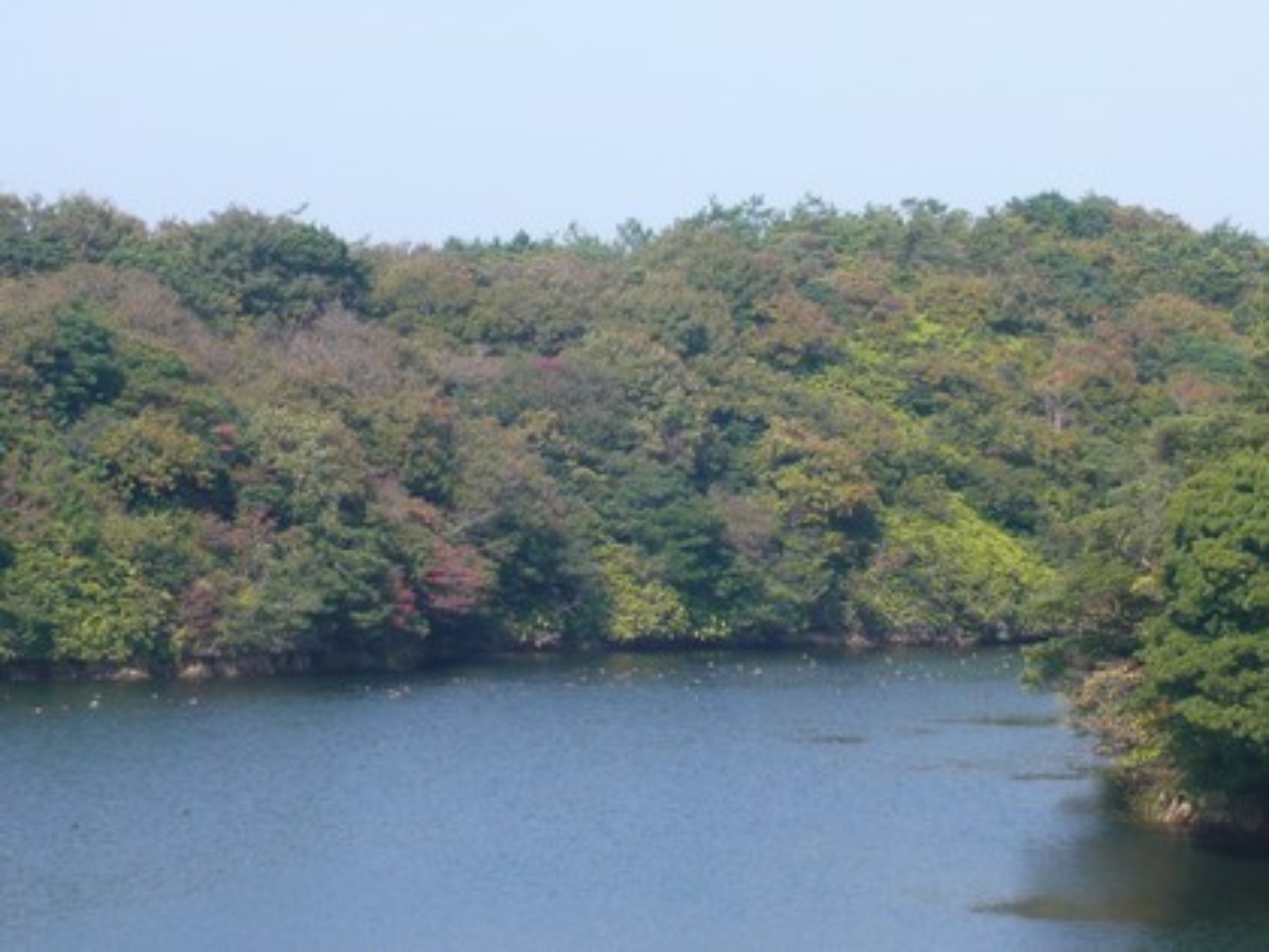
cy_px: 476
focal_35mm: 159
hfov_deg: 12.4
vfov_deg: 9.3
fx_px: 5829
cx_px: 634
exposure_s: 1/250
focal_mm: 16.4
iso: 100
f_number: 5.6
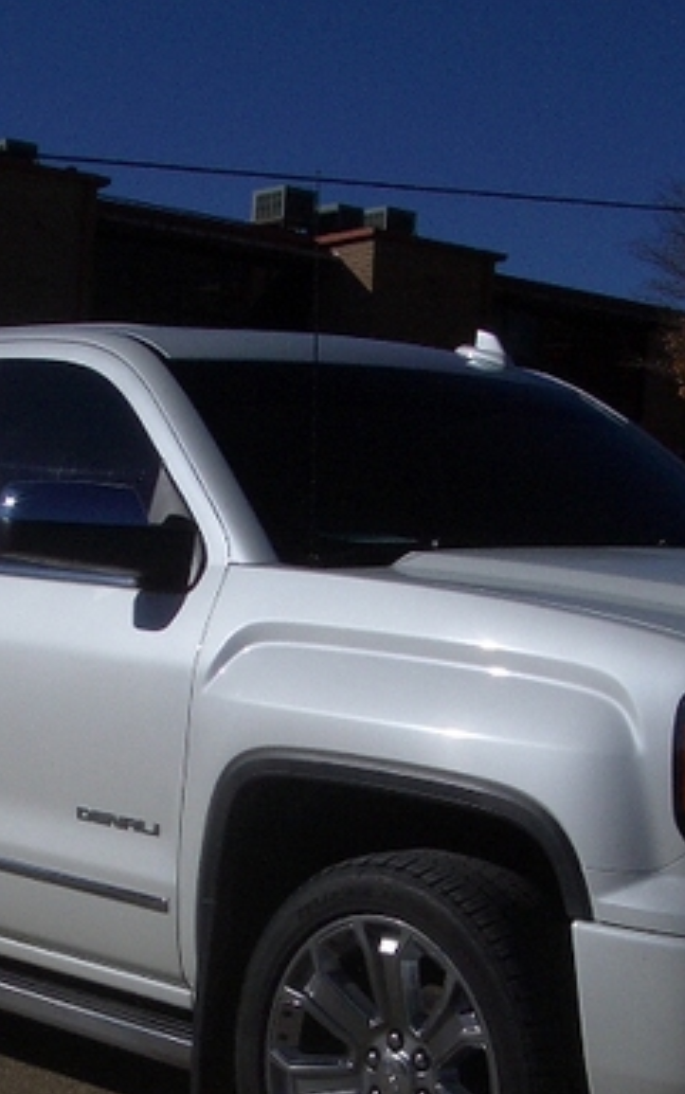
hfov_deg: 17.0
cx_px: 333
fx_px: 2297
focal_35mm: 77
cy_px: 816
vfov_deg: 26.5
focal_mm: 5.8
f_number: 4.3
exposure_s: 1/1600
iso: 50
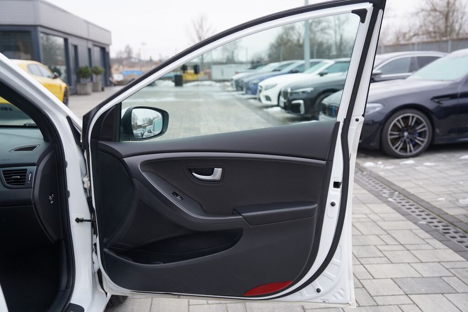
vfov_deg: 37.9
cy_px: 156
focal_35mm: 35
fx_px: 455
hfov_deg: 54.4
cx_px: 234
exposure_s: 1/60
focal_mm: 35
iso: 100
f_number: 3.5
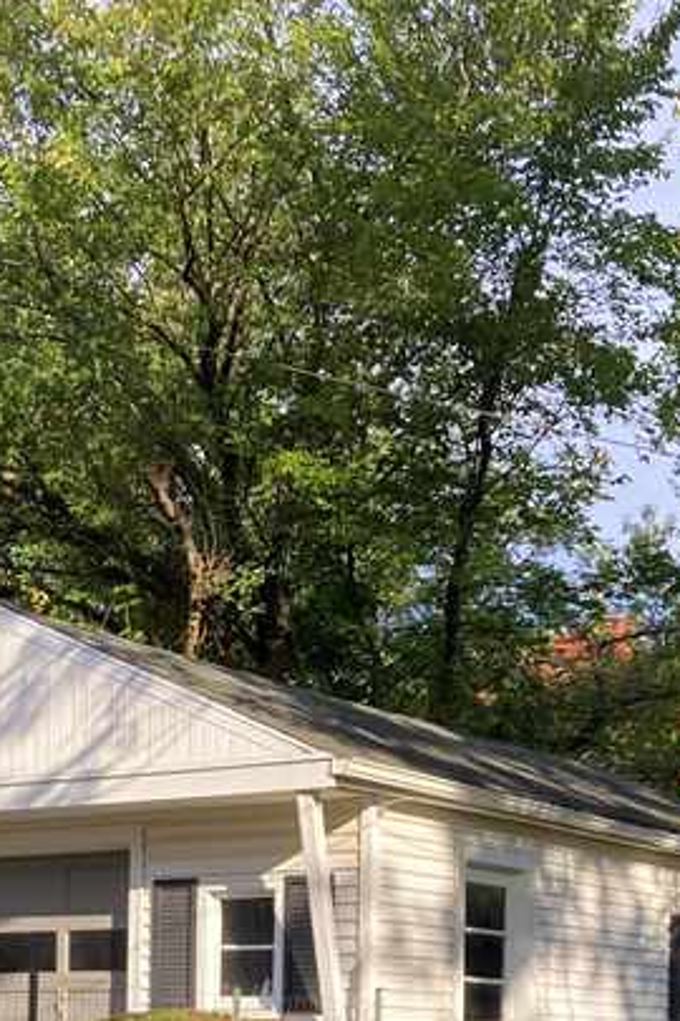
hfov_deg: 19.7
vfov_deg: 27.2
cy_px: 1069
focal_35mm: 69
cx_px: 332
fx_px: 1955
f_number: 1.8
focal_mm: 3.99
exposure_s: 1/516
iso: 20
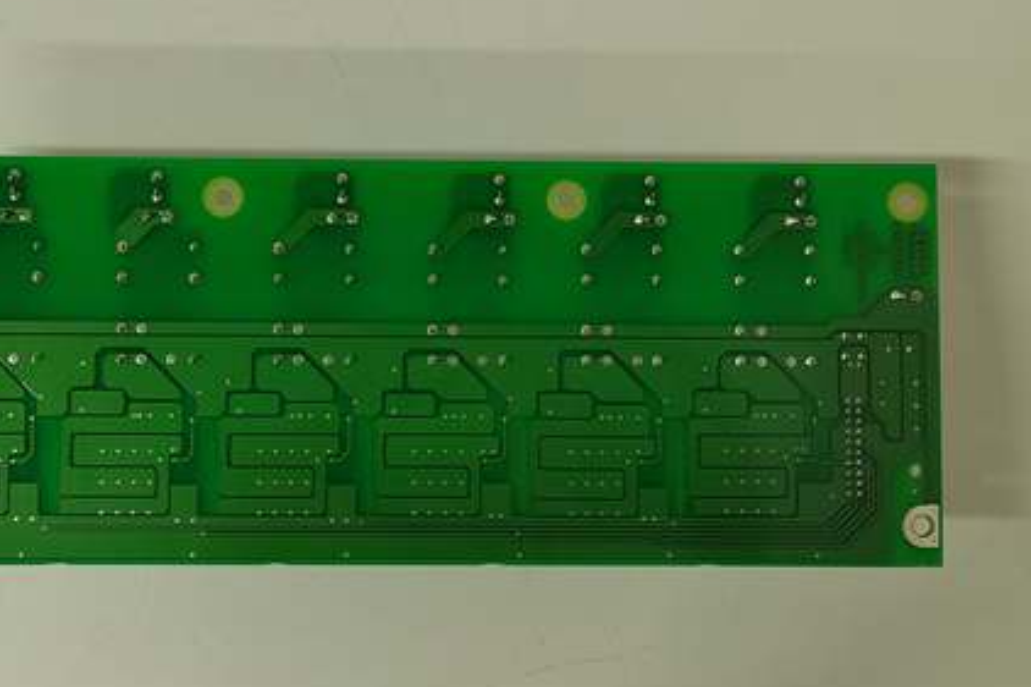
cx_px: 418
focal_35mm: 34
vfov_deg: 38.8
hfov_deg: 55.4
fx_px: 973
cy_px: 355
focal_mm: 5.52
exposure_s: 1/100
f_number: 1.9
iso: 1797
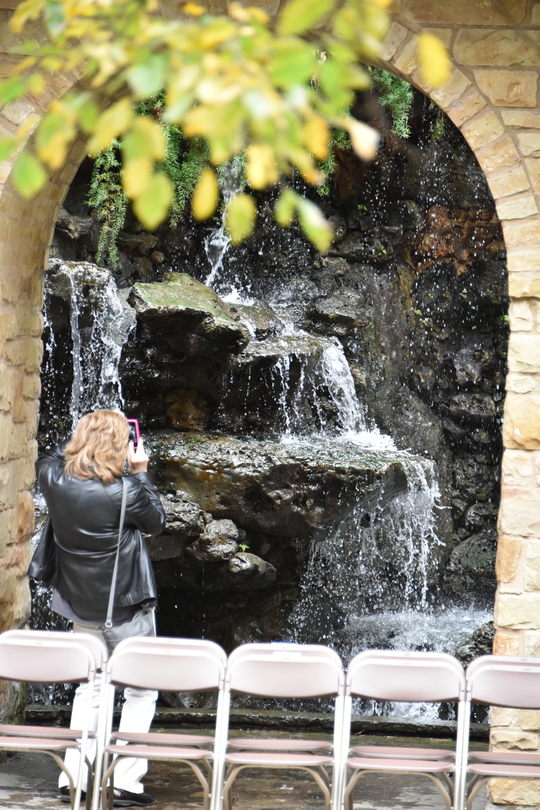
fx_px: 4272
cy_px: 405
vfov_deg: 10.8
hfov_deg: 7.2
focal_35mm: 190
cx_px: 270
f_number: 5.6
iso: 4500
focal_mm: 190
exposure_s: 1/400
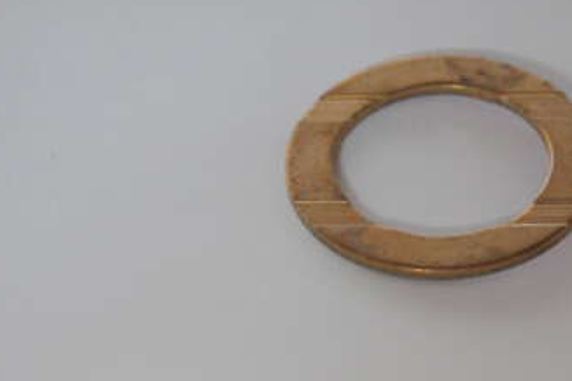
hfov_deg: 9.3
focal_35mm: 220
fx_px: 3495
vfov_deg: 6.2
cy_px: 173
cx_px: 446
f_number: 8
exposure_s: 1/60
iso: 800
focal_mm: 80
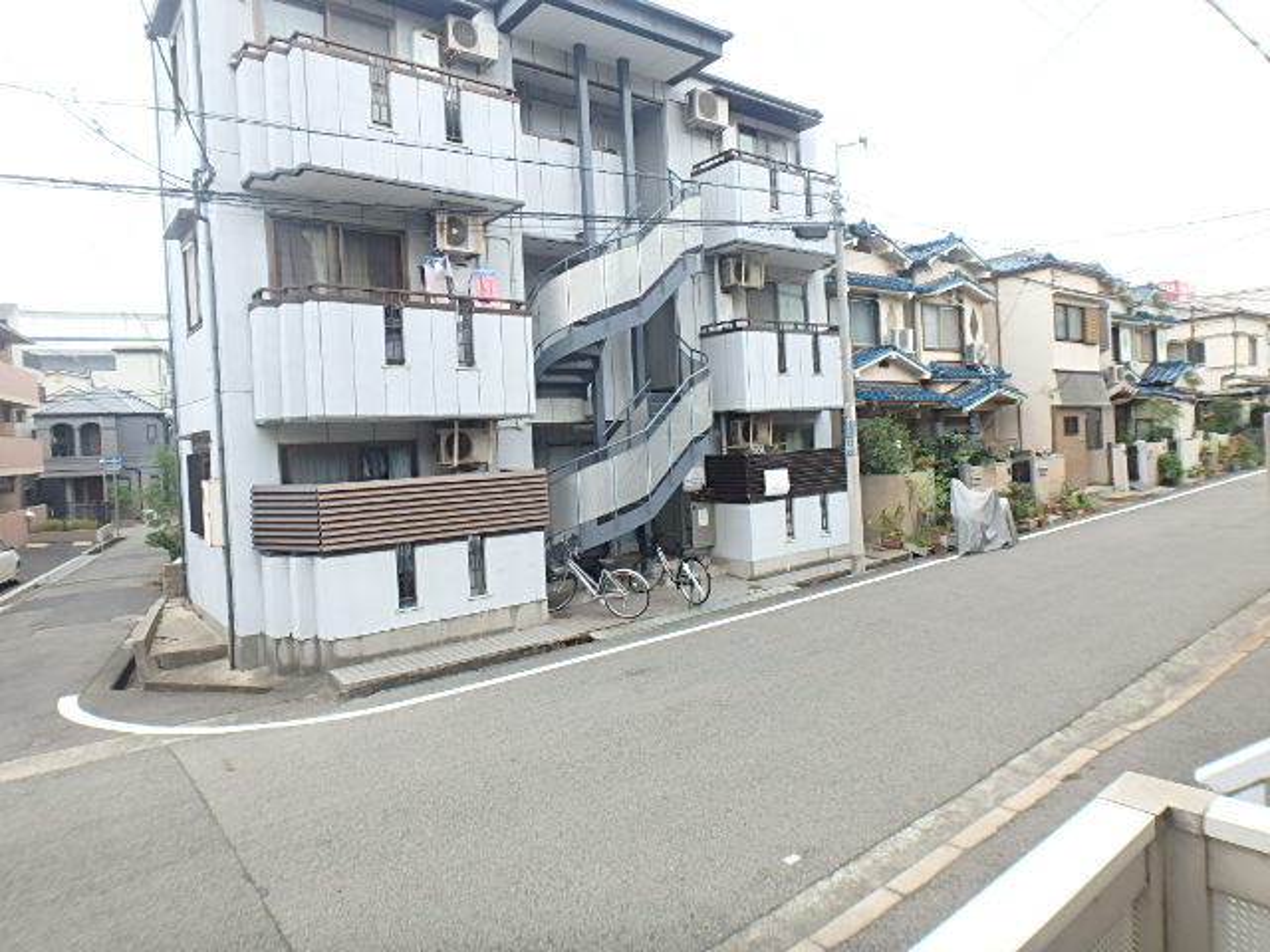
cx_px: 635
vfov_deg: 63.4
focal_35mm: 21
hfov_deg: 79.0
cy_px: 476
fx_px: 770
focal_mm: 3.7
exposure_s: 1/125
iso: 125
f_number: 3.5
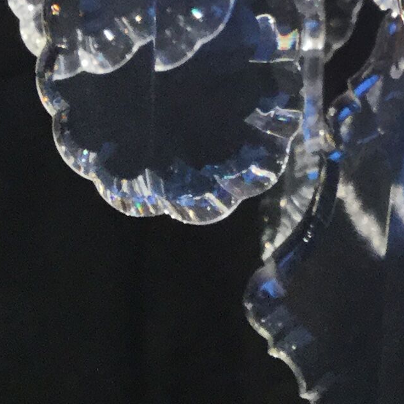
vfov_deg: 11.7
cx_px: 568
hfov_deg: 11.9
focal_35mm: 141
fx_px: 1862
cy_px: -243
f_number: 2.4
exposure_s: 1/33
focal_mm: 3.3
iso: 50
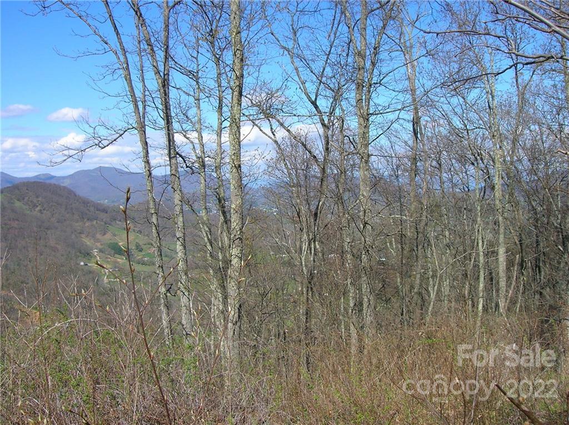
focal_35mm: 34
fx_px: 558
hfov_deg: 54.0
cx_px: 284
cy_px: 212
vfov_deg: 41.7
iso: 50
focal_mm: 5.7
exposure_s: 1/376
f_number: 4.9
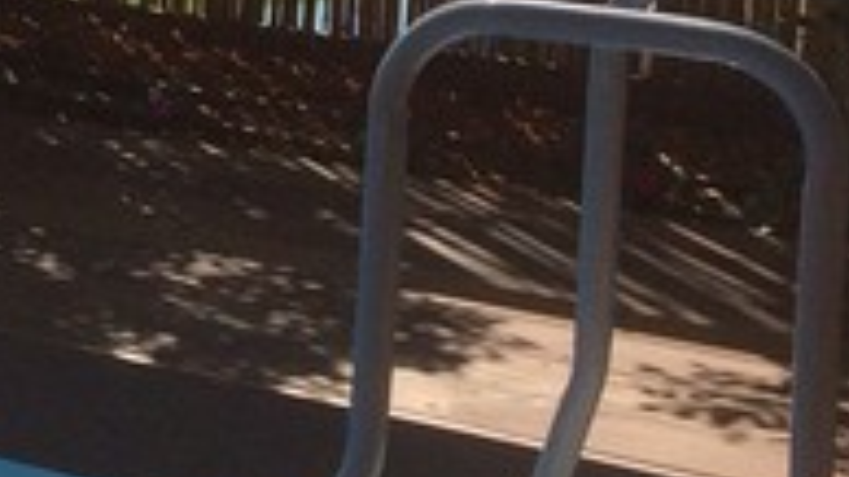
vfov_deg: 6.7
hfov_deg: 10.5
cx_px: -1088
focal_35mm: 180
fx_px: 4051
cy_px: 48
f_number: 2.2
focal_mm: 4.12
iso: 40
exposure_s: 1/3425
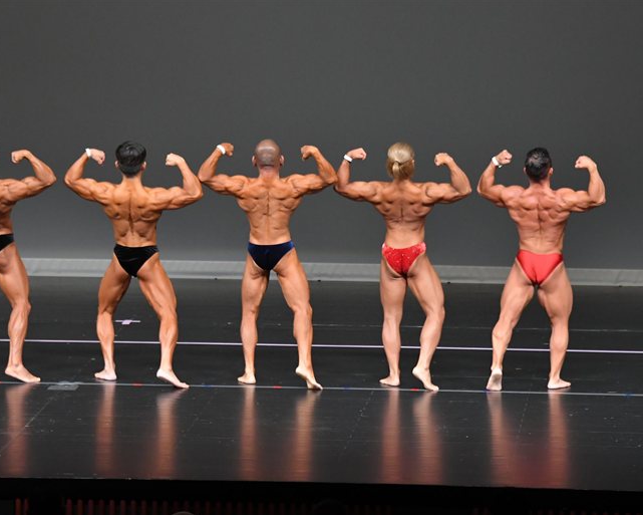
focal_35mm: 229
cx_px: 301
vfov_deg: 6.8
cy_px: 258
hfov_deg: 8.4
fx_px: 4359
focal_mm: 135
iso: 4000
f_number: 5.6
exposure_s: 1/400
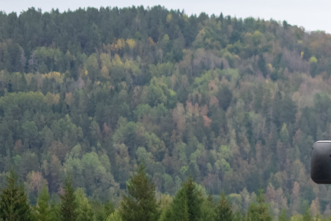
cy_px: 293
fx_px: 2951
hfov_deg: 6.3
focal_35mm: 321
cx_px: 537
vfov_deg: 4.3
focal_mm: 70
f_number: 4
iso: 1000
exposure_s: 1/250
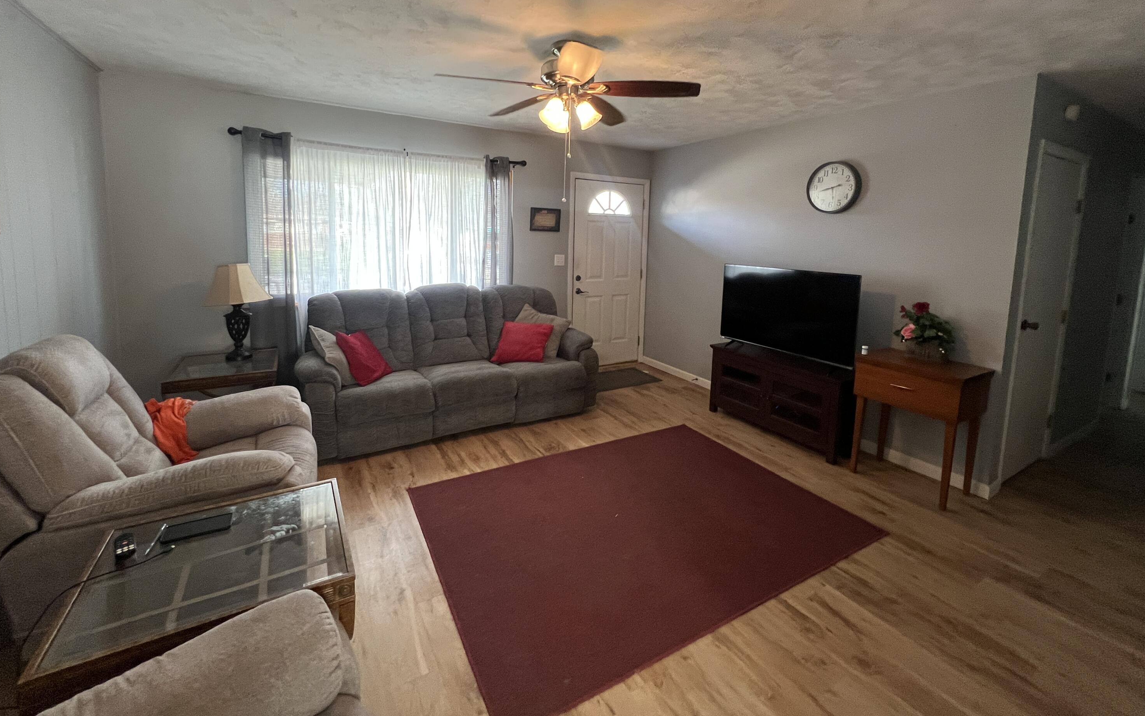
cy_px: 284
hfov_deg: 105.3
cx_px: 570
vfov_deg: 77.7
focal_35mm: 14
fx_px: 437
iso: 320
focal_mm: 1.57
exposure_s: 1/60
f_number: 1.8
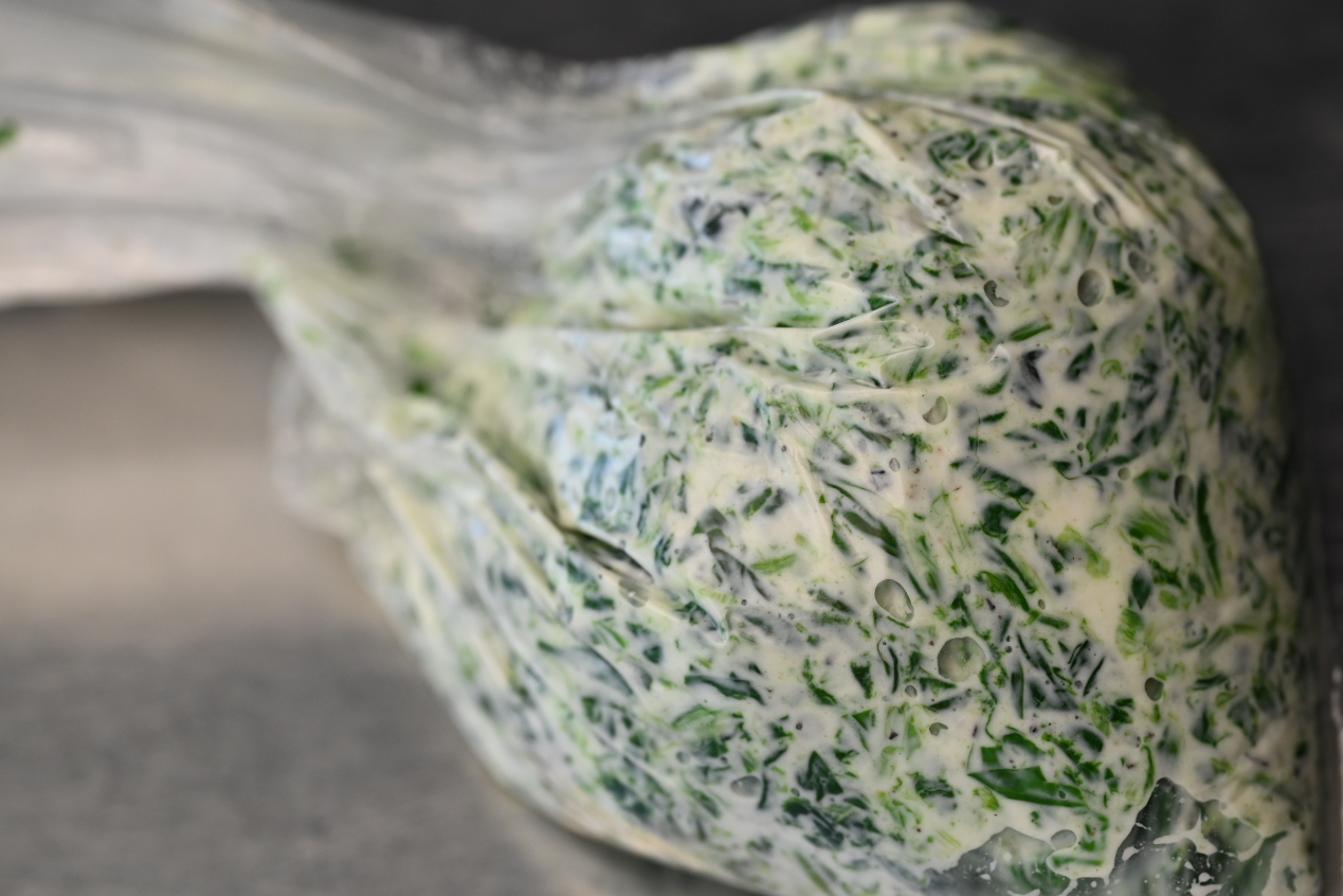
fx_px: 4999
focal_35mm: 134
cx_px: 856
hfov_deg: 15.3
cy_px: 539
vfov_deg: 10.2
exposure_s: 1/100
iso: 800
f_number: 5
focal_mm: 105
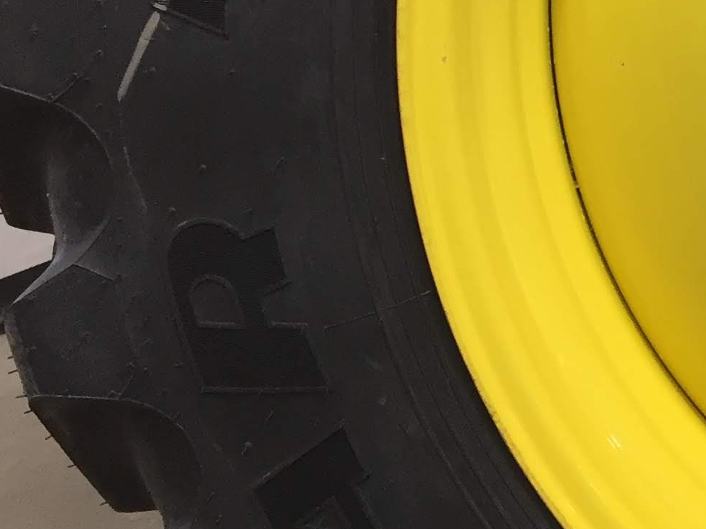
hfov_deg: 17.5
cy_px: -67
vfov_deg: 14.8
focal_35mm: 97
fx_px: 1978
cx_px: 1161
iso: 32
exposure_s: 1/40
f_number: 2.2
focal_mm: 4.15
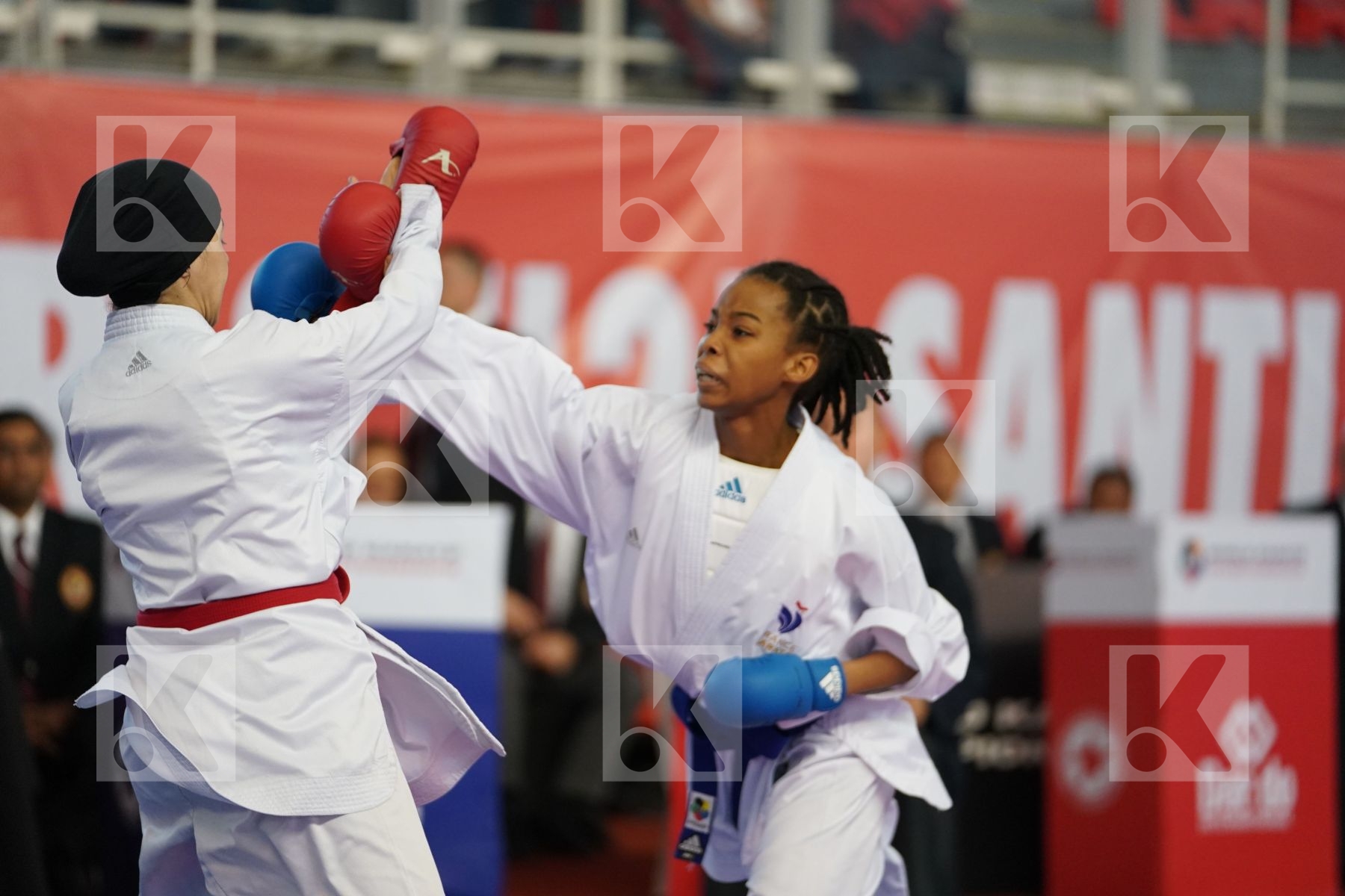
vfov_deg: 7.9
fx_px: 6463
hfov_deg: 11.9
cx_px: 672
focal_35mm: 173
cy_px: 448
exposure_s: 1/1000
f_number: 2.8
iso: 2500
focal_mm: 173
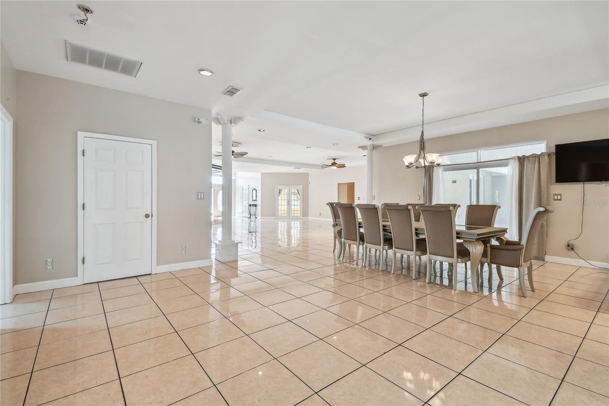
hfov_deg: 100.4
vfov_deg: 77.3
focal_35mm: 15
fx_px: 254
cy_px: 203
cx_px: 304
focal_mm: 10
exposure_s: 1/10
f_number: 7.1
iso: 100
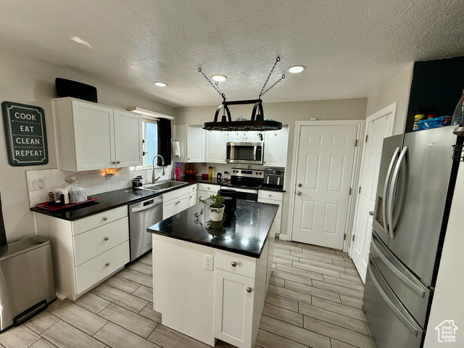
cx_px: 232
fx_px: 188
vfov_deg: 85.7
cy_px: 174
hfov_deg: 102.1
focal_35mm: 14
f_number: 2.2
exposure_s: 1/120
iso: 160
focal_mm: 2.22
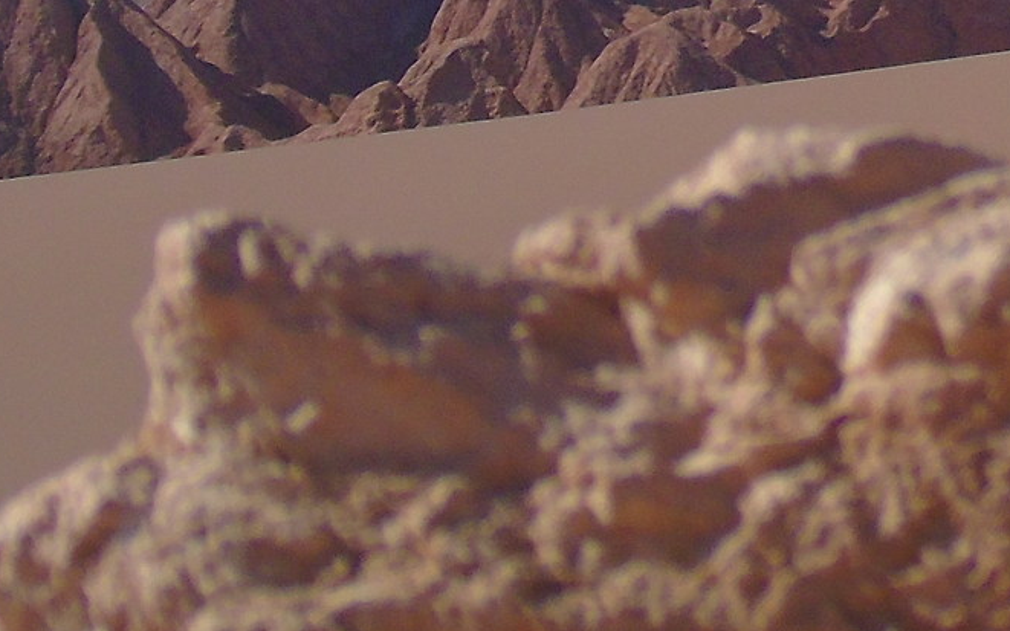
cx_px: 1569
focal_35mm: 362
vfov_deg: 3.6
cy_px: -385
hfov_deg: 5.7
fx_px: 9963
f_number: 4.7
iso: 80
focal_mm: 17
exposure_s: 1/800
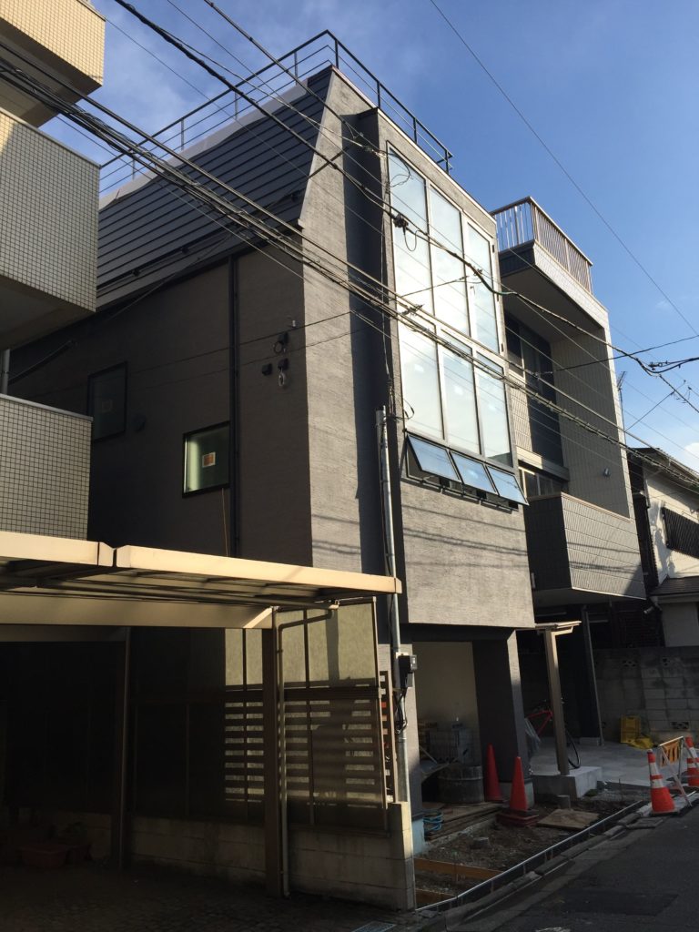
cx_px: 350
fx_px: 781
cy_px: 466
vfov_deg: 61.7
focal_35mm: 29
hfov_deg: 48.2
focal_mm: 4.15
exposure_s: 1/1721
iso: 32
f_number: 2.2
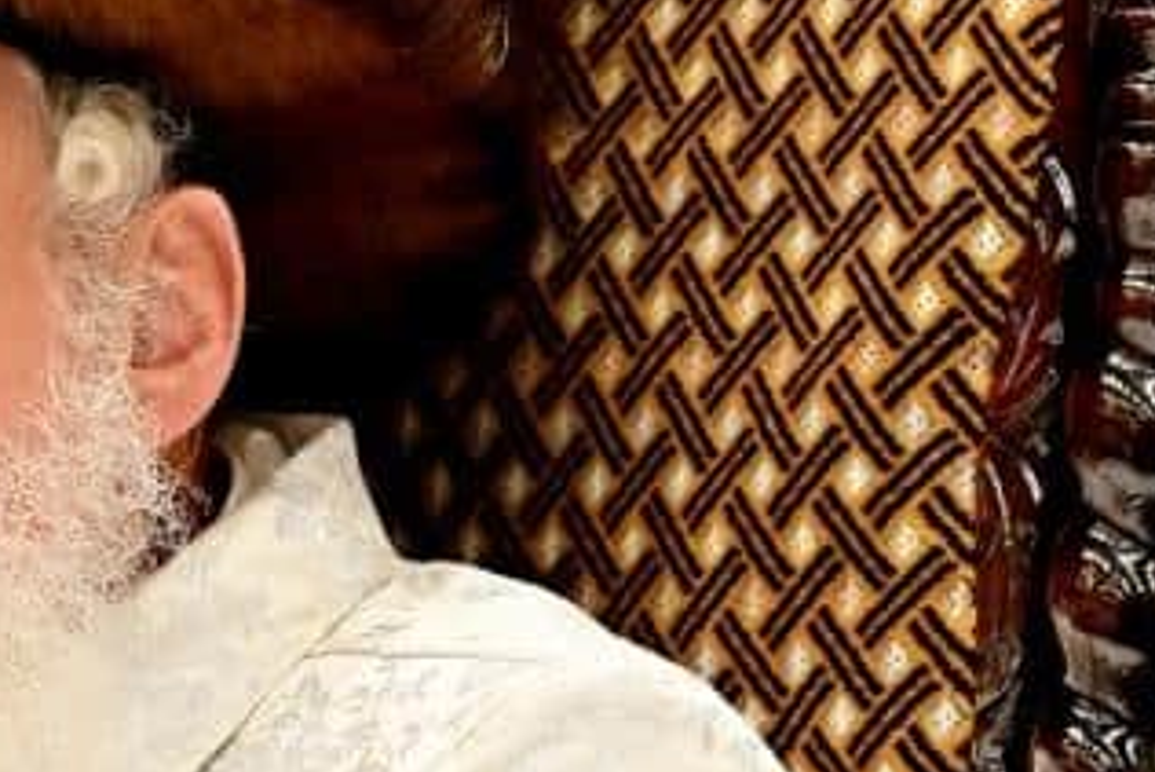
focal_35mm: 897
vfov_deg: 1.5
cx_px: -48
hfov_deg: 2.3
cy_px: 300
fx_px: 28791
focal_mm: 185
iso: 160
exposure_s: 1/200
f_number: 2.8
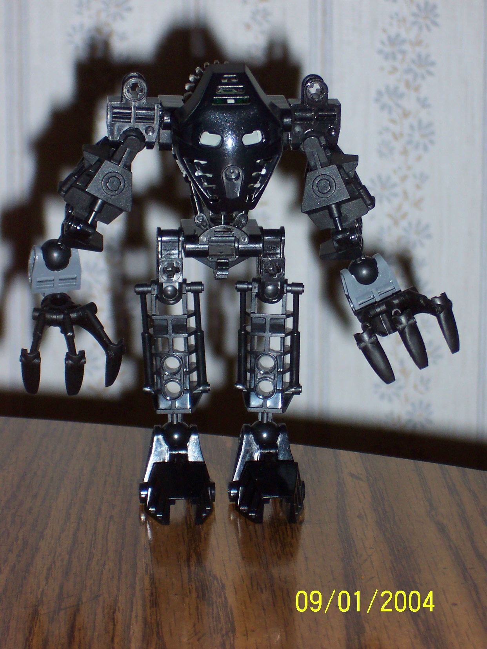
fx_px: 2701
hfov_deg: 10.3
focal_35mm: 144
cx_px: 244
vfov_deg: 13.7
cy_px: 324
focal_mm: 22.4
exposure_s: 1/125
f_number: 4.9
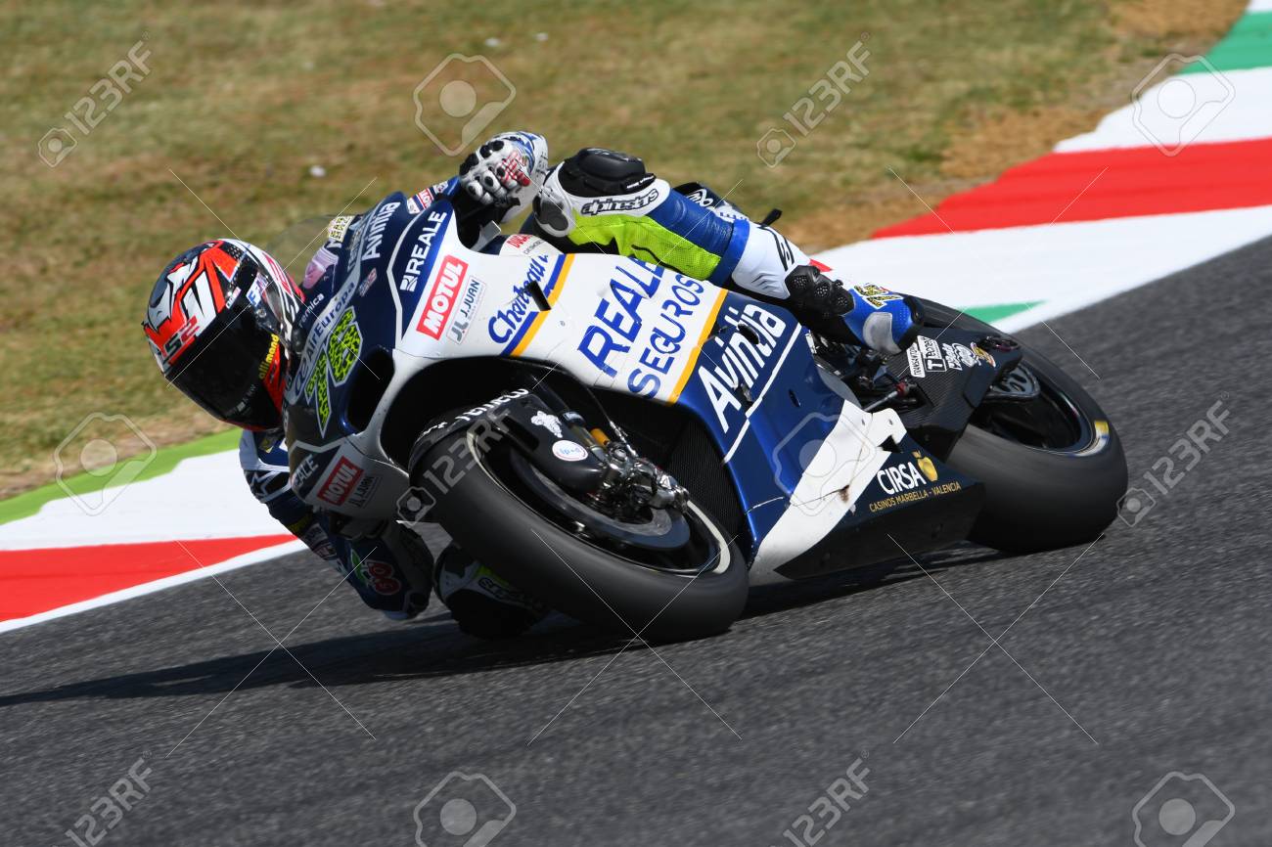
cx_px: 636
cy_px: 424
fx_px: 22253
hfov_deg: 3.3
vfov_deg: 2.2
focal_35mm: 630
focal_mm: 420
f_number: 8
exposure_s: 1/1250
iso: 250
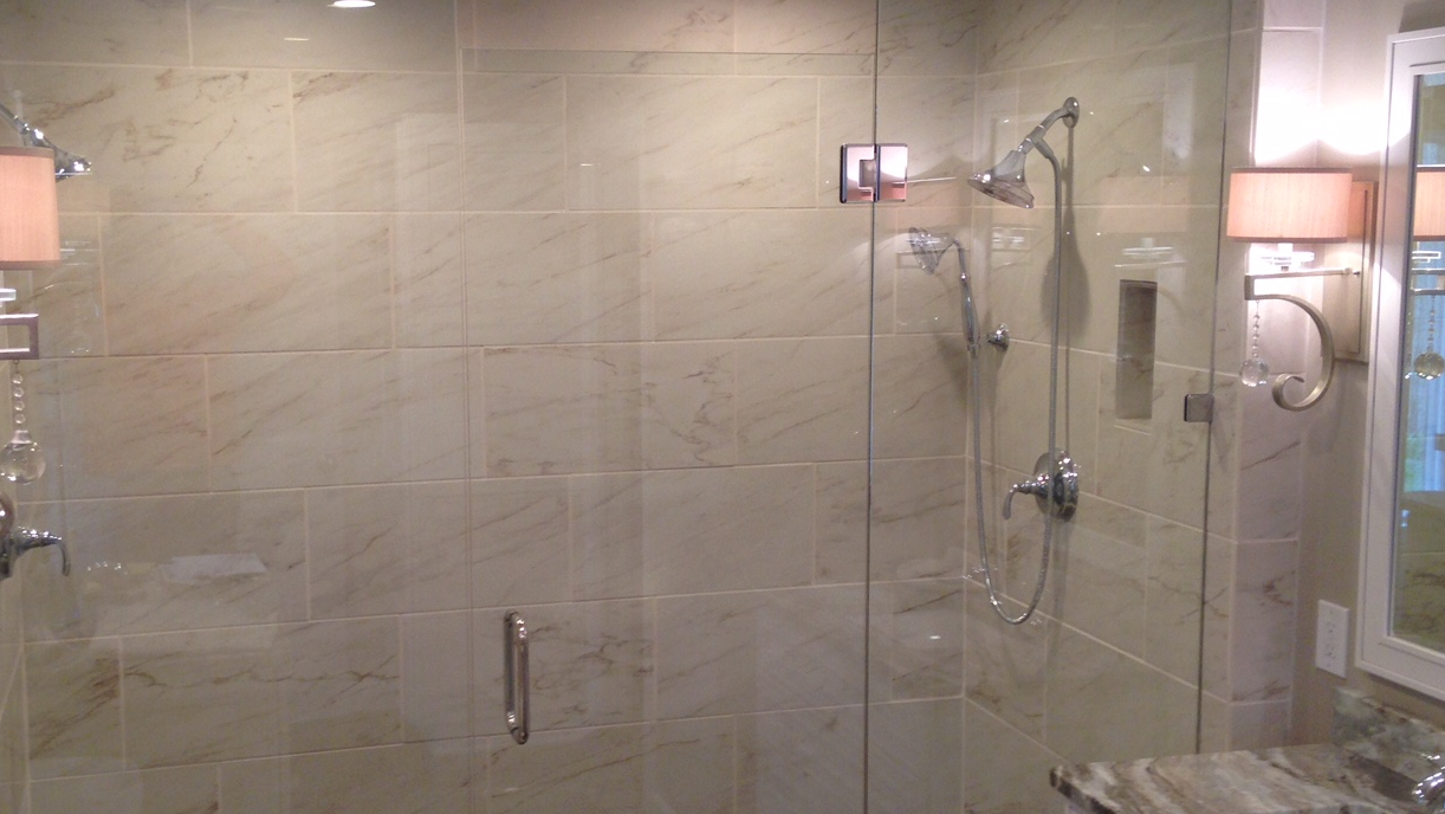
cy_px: 433
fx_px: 1840
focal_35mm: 48
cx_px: 621
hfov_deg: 42.8
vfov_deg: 24.9
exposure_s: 1/24
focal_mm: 4.12
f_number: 2.4
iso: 50
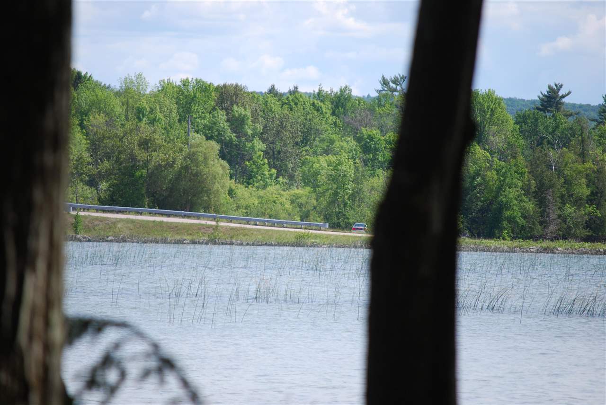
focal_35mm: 300
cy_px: 202
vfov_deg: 4.6
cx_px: 303
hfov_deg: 6.9
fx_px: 5054
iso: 220
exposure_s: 1/500
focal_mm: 200
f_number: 5.6
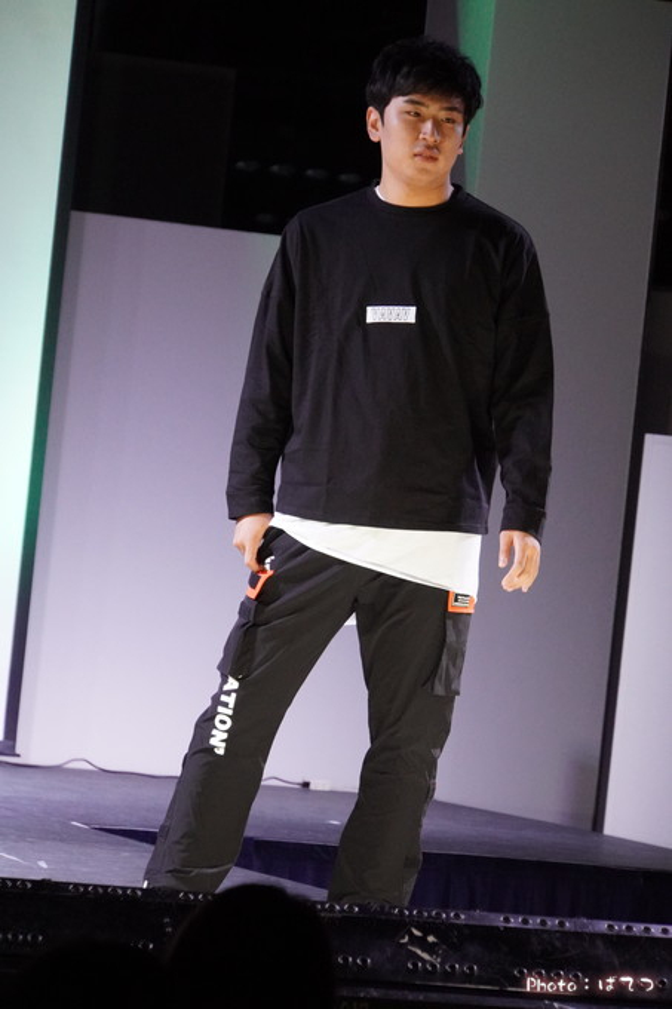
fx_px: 5588
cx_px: 336
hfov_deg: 6.9
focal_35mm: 200
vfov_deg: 10.3
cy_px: 504
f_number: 6.3
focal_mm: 133
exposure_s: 1/250
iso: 6400
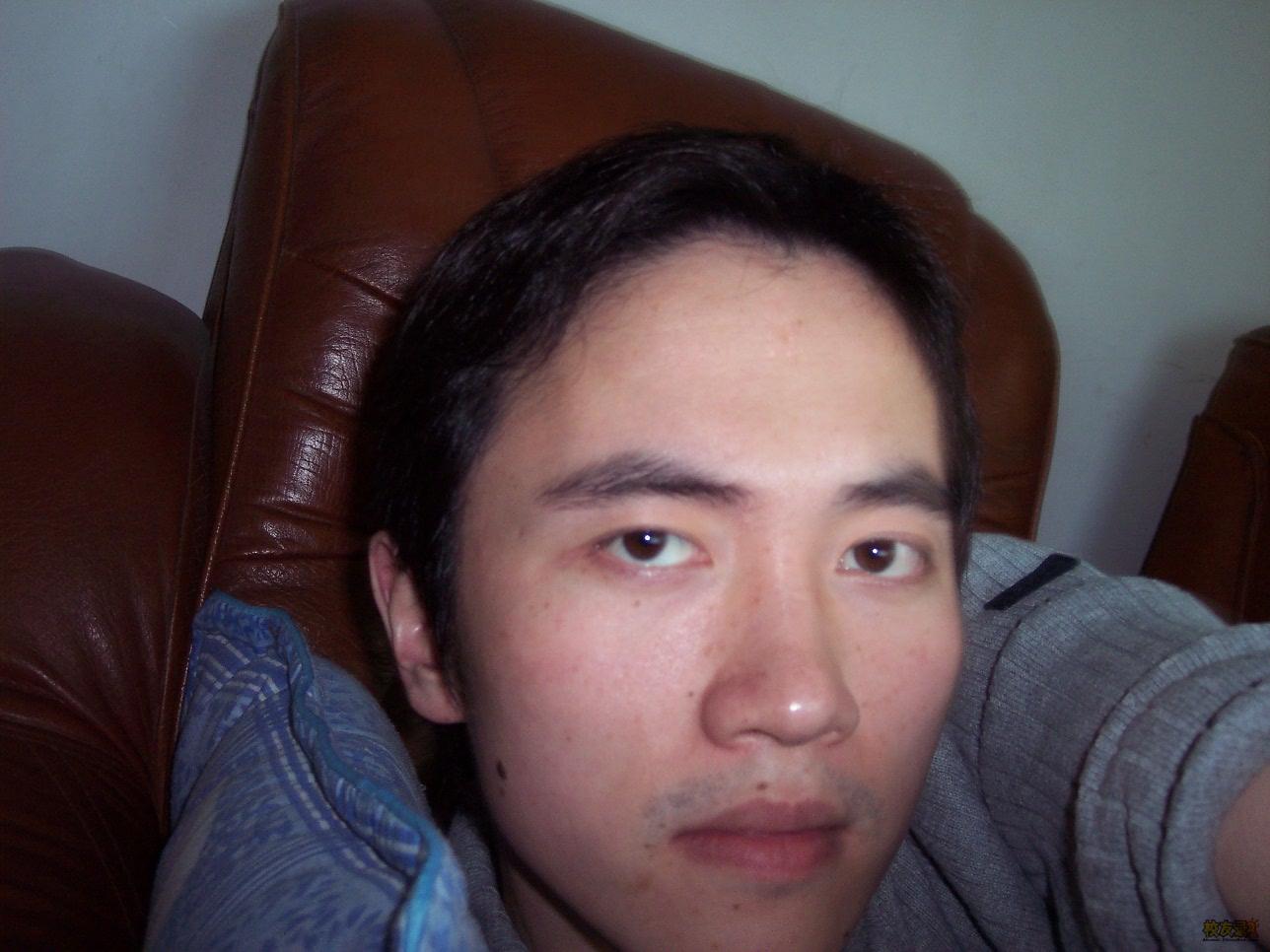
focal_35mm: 38
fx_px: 1394
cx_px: 635
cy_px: 476
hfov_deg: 49.0
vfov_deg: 37.7
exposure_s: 1/2
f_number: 2.8
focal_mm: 8
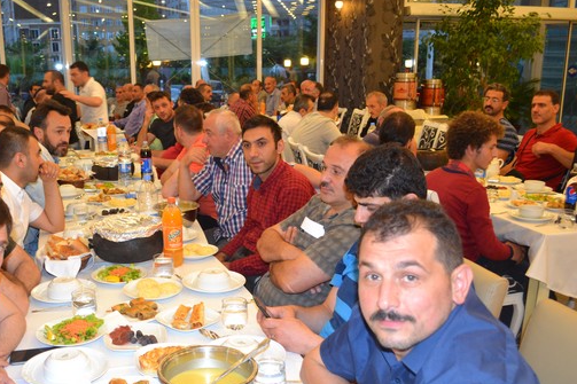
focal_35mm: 36
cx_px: 209
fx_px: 577
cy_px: 241
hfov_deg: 52.5
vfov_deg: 36.6
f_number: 3.5
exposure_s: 1/60
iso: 1100
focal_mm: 18
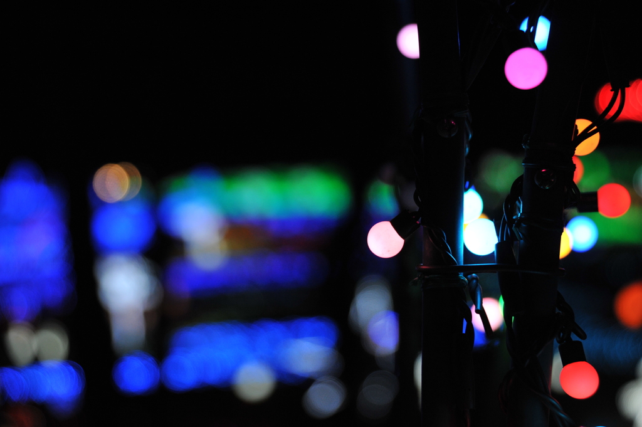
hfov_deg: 23.9
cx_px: 321
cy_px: 214
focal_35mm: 85
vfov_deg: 16.0
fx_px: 1515
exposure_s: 1/125
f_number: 4
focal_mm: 85
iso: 1600
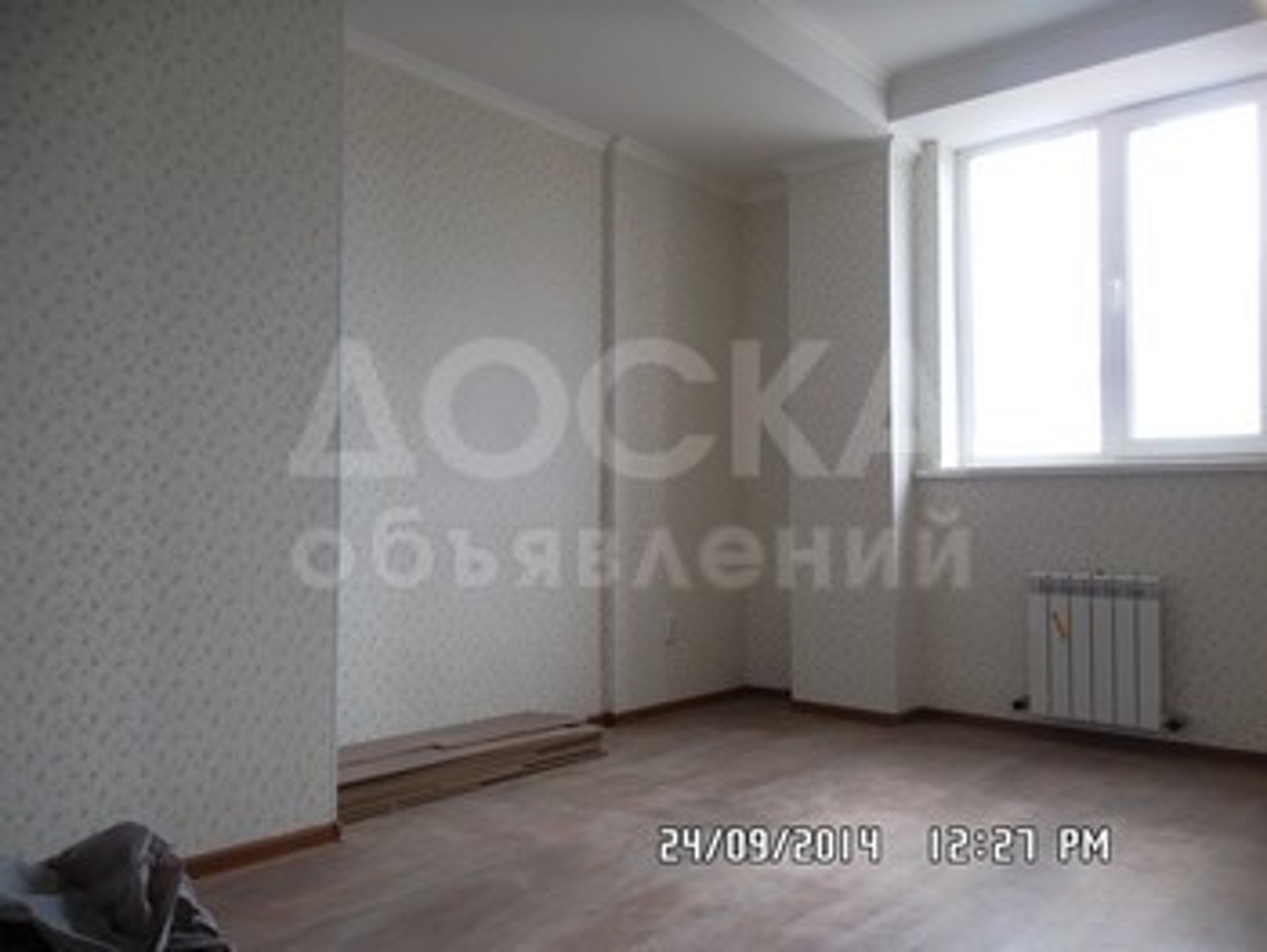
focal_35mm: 27
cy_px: 476
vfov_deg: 51.4
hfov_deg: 65.3
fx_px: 989
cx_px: 634
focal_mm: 4.9
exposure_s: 1/50
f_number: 3.5
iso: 80
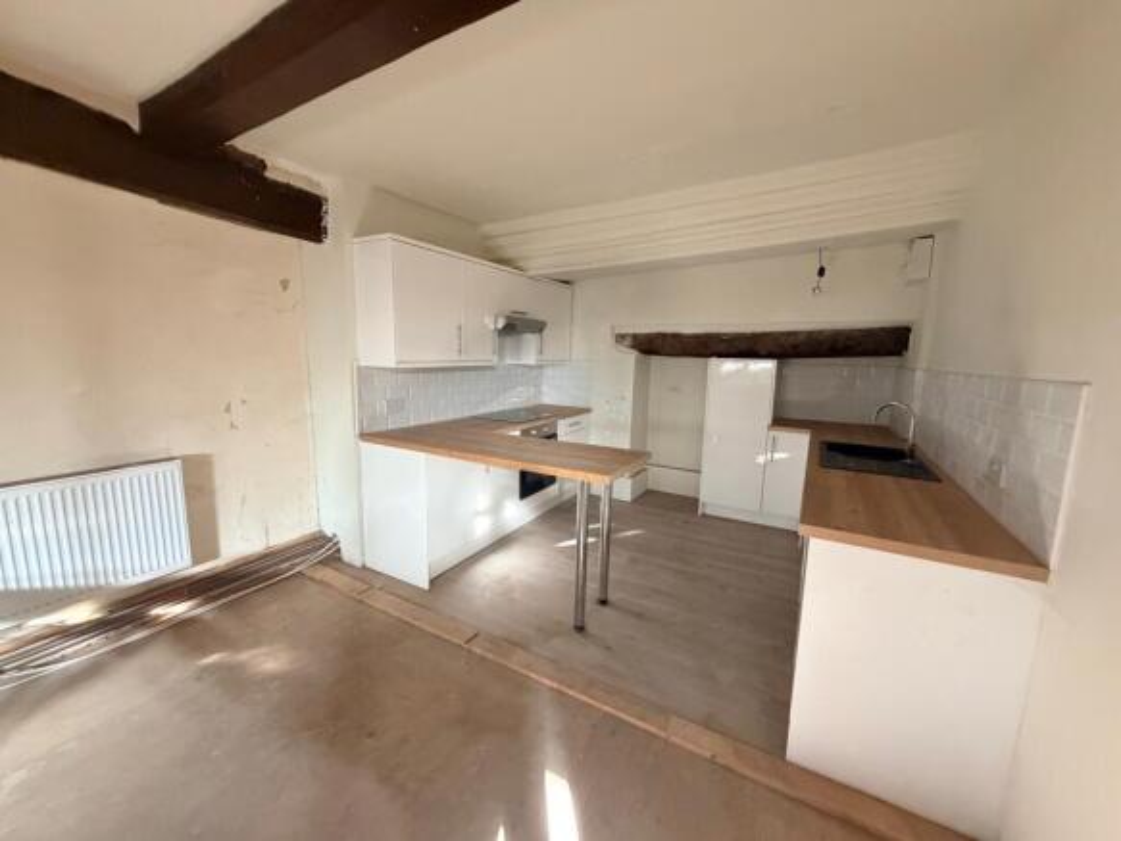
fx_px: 453
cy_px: 420
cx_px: 560
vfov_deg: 85.7
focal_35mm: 14
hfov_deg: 102.1
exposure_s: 1/60
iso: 640
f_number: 2.2
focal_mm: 2.22
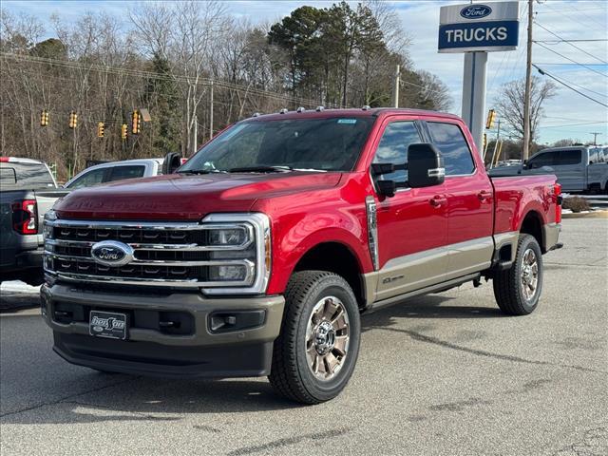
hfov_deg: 39.7
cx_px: 304
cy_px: 228
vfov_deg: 30.3
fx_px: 843
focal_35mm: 48
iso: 64
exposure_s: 1/2415
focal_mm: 6.76
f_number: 1.78
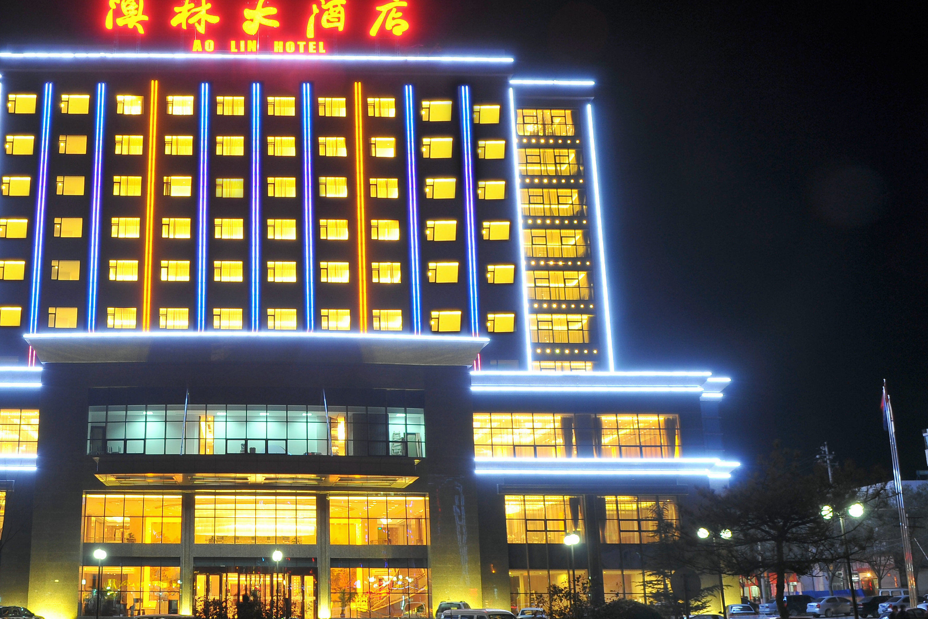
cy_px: 311
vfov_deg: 34.4
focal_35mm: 39
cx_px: 255
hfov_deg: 48.3
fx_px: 999
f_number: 9
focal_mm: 17
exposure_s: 2
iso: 200
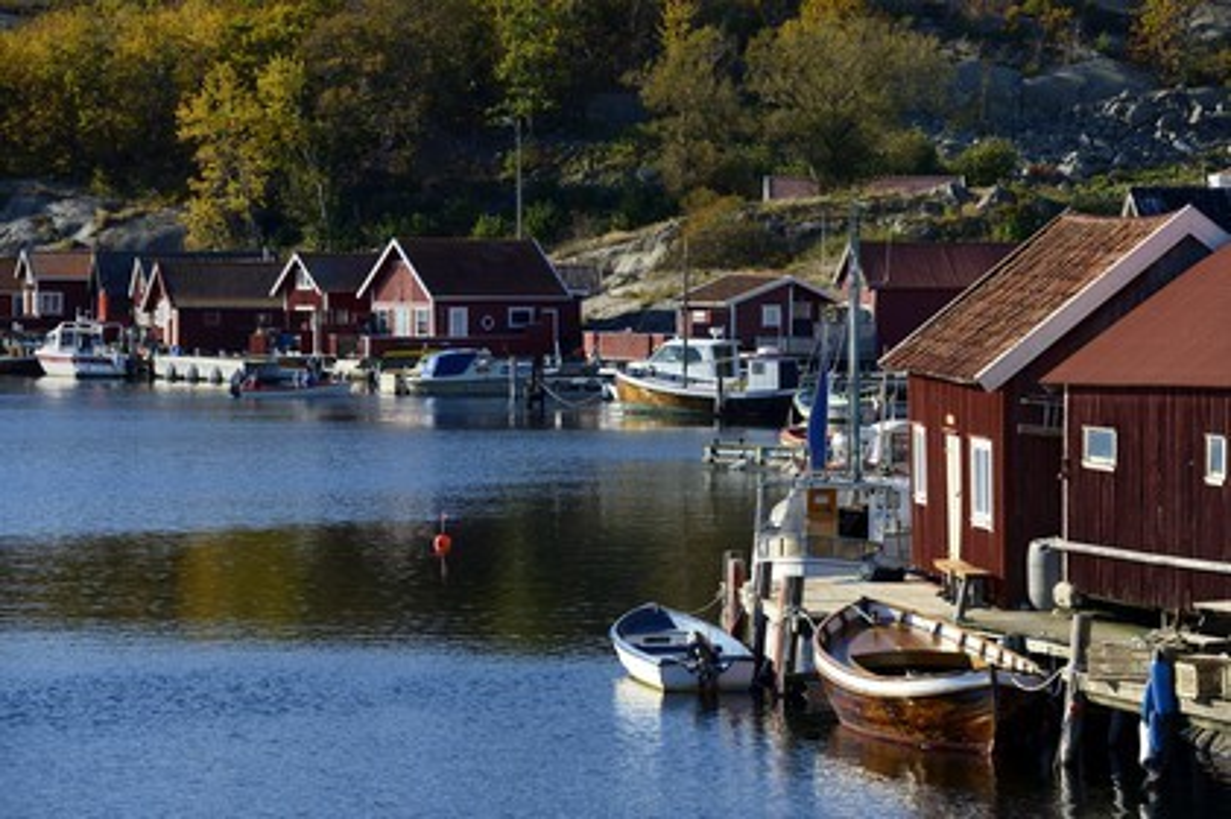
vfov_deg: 9.1
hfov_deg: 13.7
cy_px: 410
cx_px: 616
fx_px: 5125
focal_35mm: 150
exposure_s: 1/400
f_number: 7.1
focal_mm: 150
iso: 200
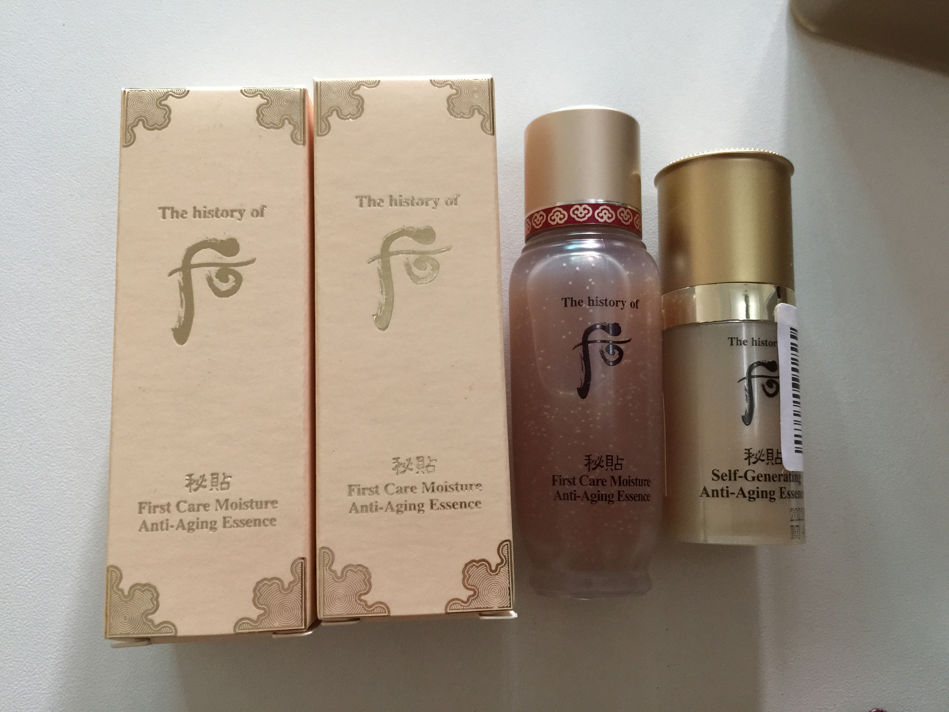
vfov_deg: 48.2
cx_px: 474
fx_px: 795
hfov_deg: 61.7
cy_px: 356
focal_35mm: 29
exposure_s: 1/17
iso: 125
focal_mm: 4.15
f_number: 2.2
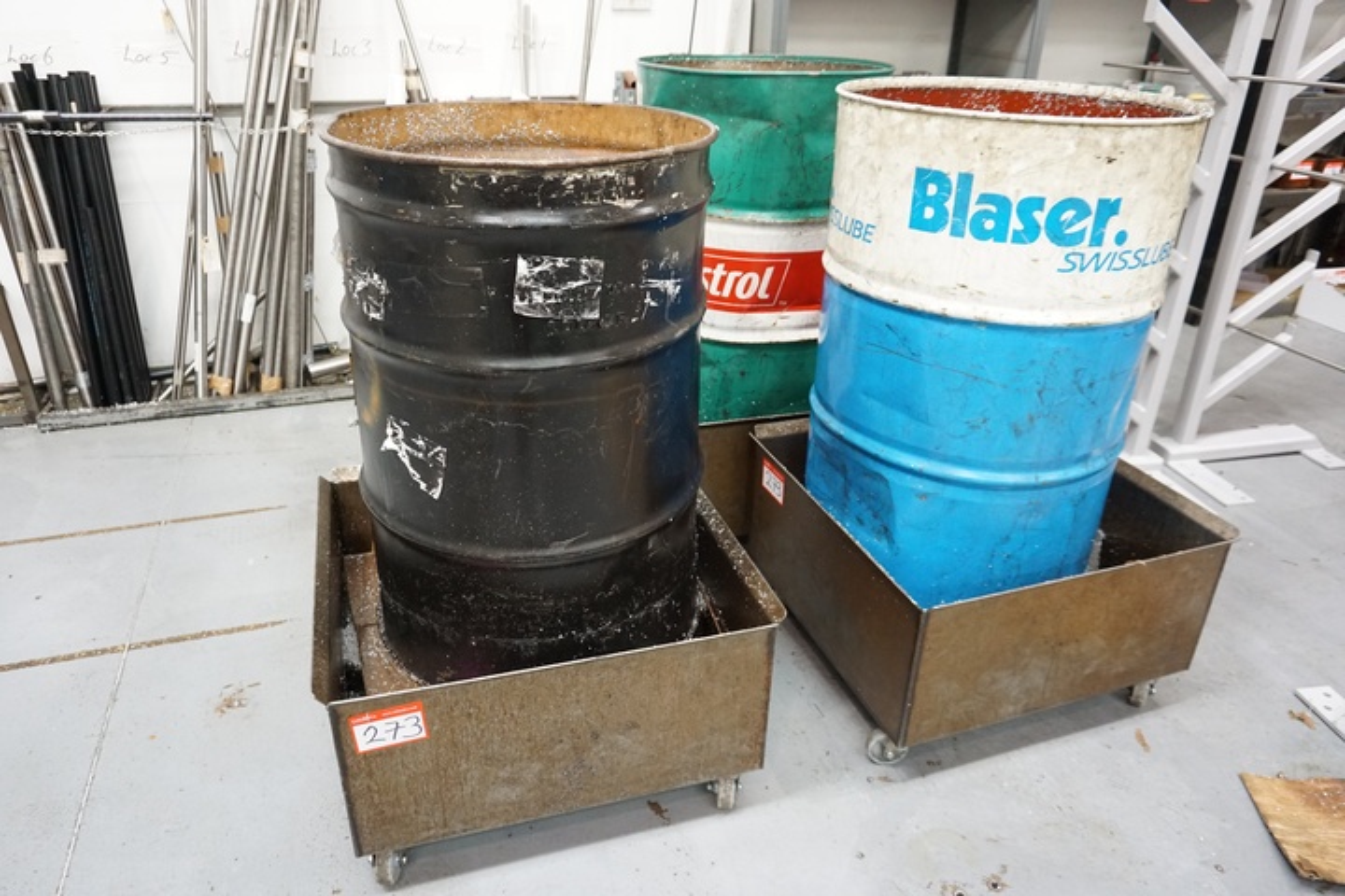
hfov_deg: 70.4
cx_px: 672
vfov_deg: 50.4
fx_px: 953
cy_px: 448
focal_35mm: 26
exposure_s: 1/160
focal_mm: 17
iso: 1600
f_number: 3.5
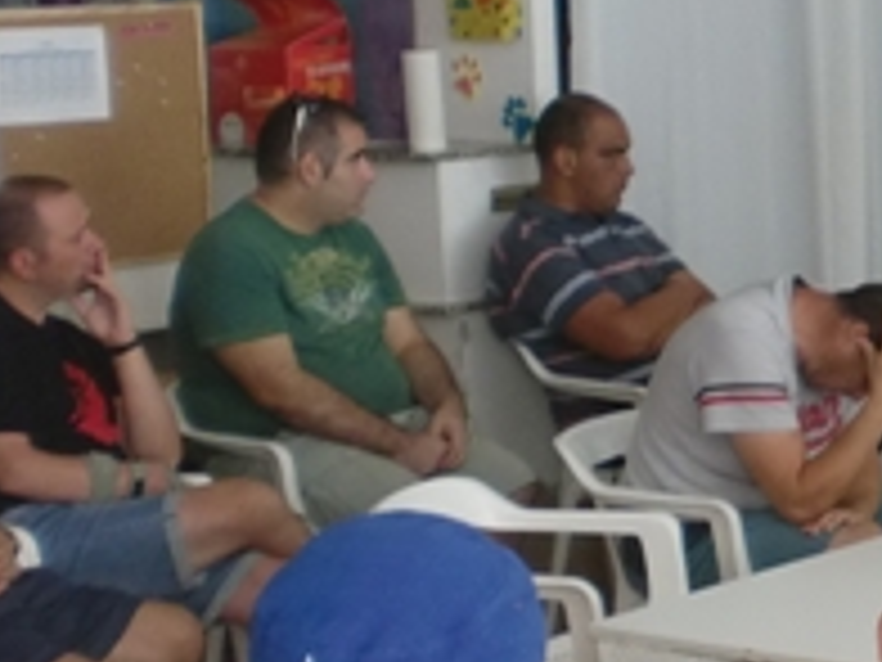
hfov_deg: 15.8
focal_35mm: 114
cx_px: 1328
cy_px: 252
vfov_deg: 13.0
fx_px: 2905
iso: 125
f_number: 3.1
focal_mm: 6.3
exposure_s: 1/60
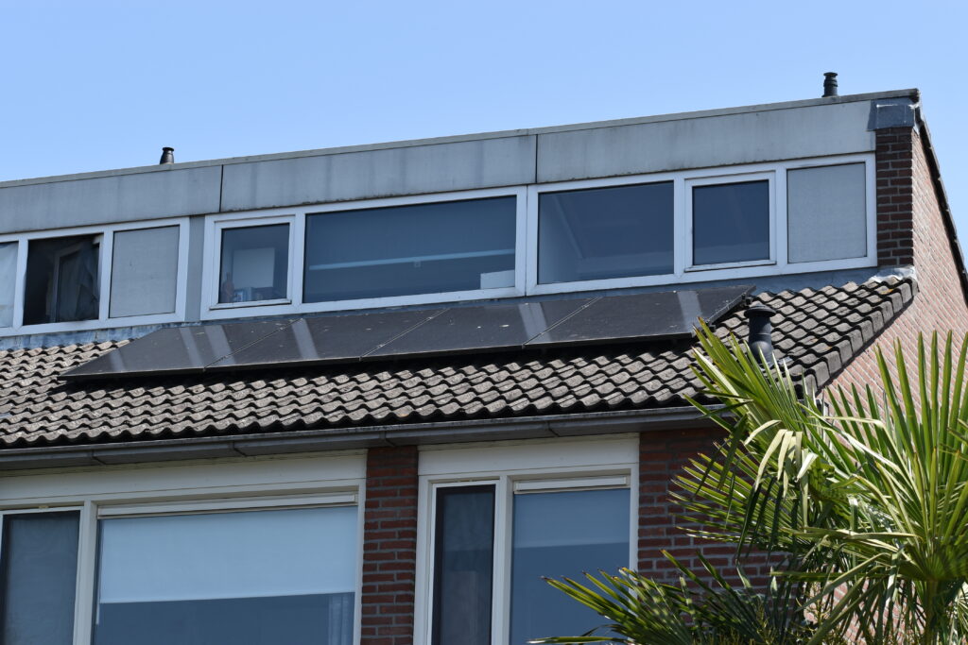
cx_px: 484
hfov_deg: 19.5
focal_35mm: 105
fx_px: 2824
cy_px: 322
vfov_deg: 13.0
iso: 200
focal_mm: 70
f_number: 8
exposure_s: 1/320
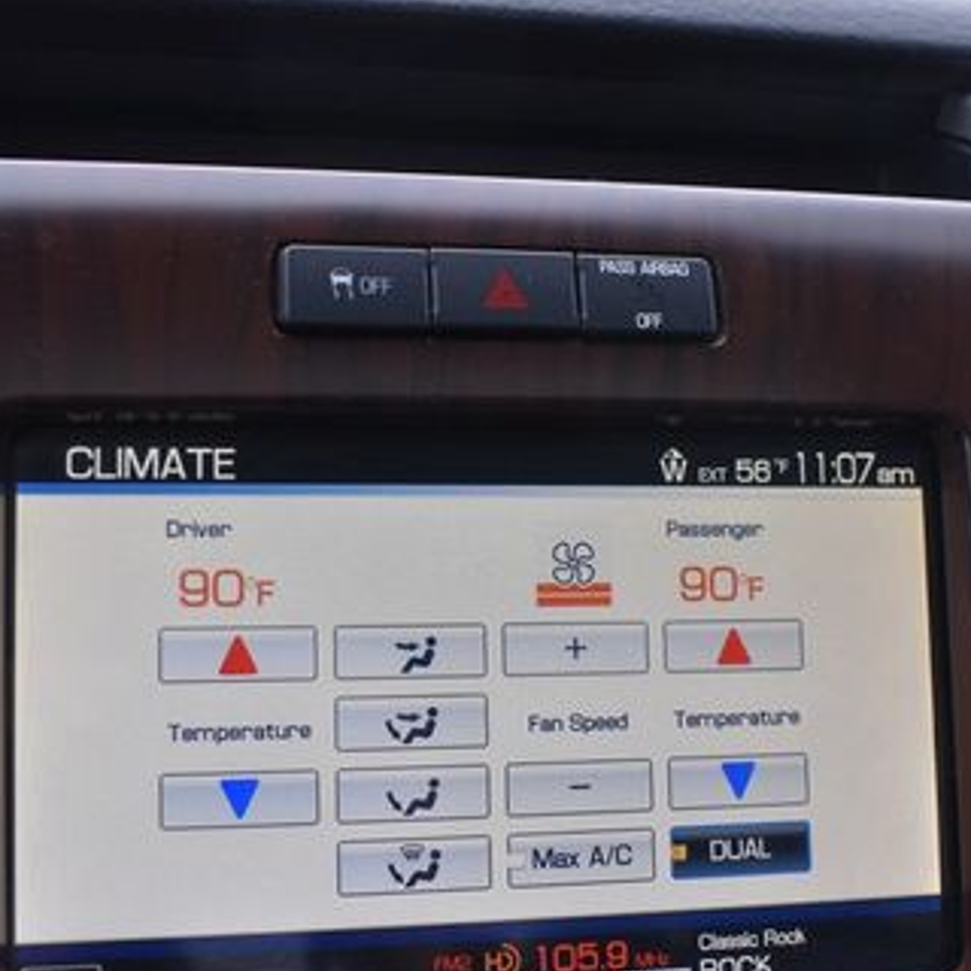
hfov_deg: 33.2
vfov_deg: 33.4
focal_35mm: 51
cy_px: 545
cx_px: 601
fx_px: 1619
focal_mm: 20
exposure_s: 1/250
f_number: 5
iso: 400
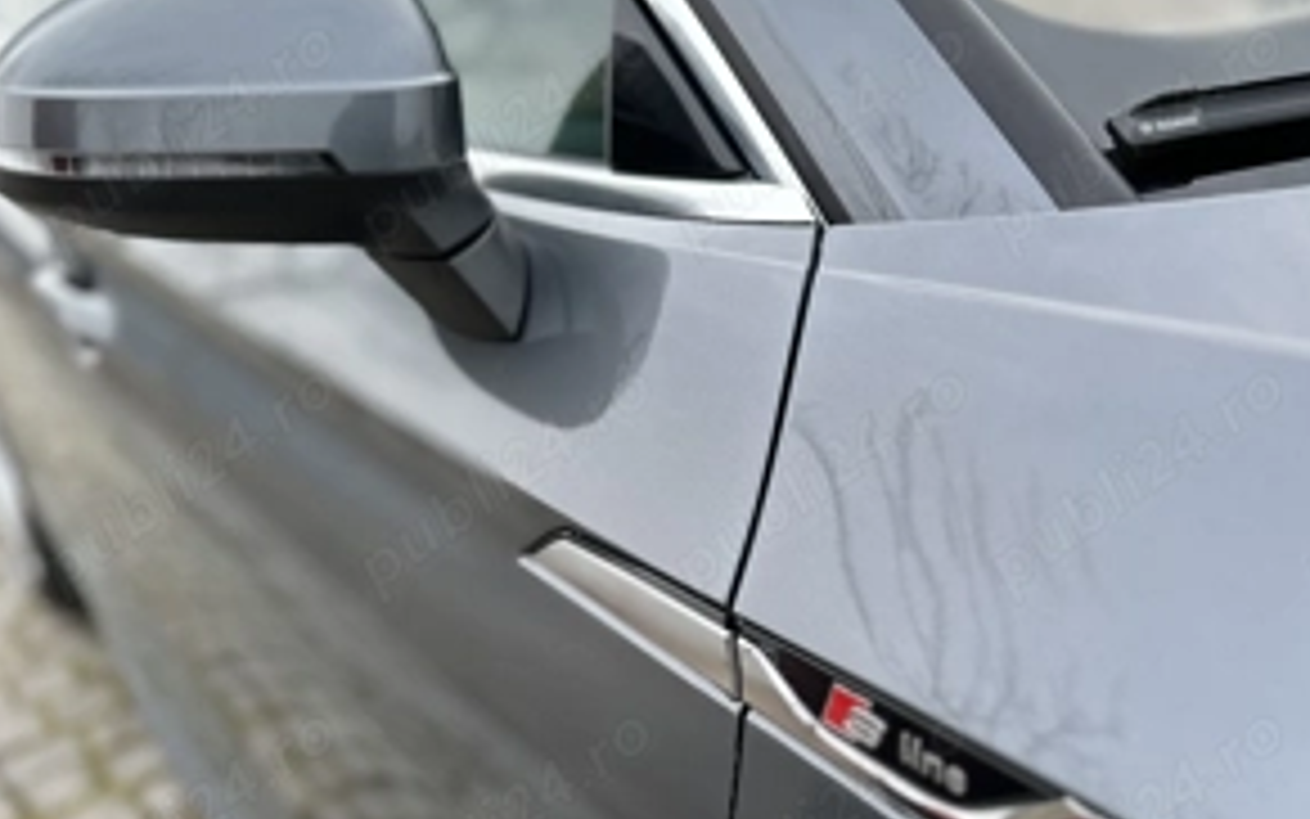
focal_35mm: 35
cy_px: 554
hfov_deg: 55.3
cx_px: 662
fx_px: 1250
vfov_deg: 35.9
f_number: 1.78
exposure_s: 1/1119
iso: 80
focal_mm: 6.86
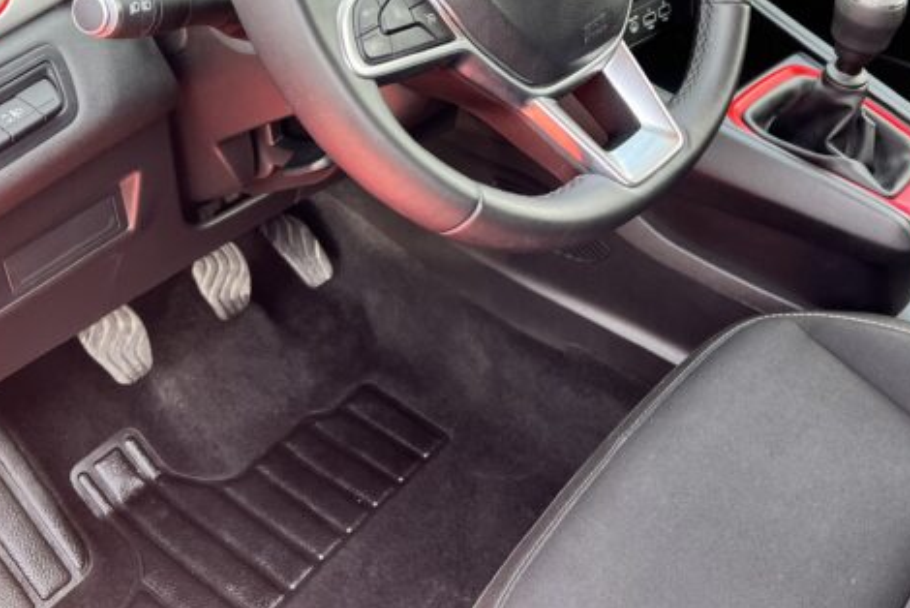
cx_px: 532
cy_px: 77
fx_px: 1163
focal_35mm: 46
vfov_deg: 28.3
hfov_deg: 42.6
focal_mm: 5.7
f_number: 1.5
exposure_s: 1/154
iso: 64
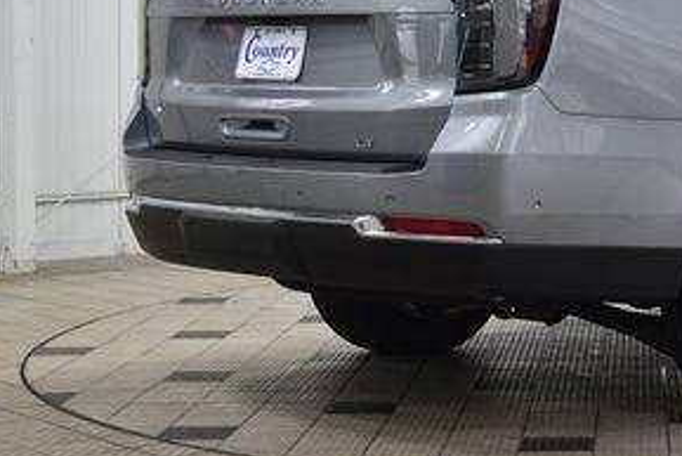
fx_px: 2142
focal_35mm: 113
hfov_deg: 17.5
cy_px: 89
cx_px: 750
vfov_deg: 12.1
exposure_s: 1/15
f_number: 6.3
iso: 450
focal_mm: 34
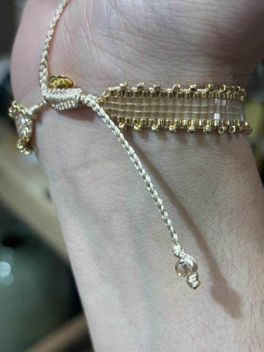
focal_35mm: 52
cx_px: 132
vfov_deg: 36.8
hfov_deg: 28.0
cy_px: 176
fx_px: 529
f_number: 1.6
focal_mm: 5.96
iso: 50
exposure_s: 1/100
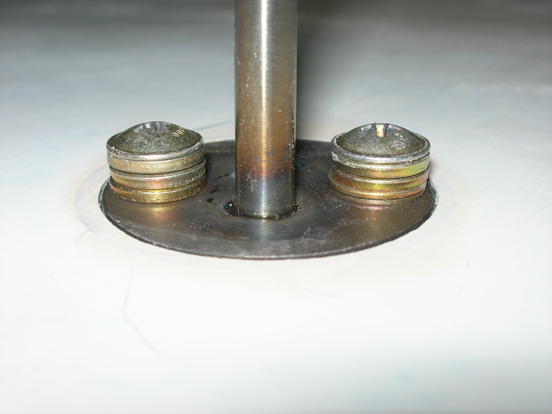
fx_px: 973
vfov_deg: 24.0
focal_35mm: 61
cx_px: 276
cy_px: 207
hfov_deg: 31.7
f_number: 5.9
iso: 64
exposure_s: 1/60.1
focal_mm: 12.7
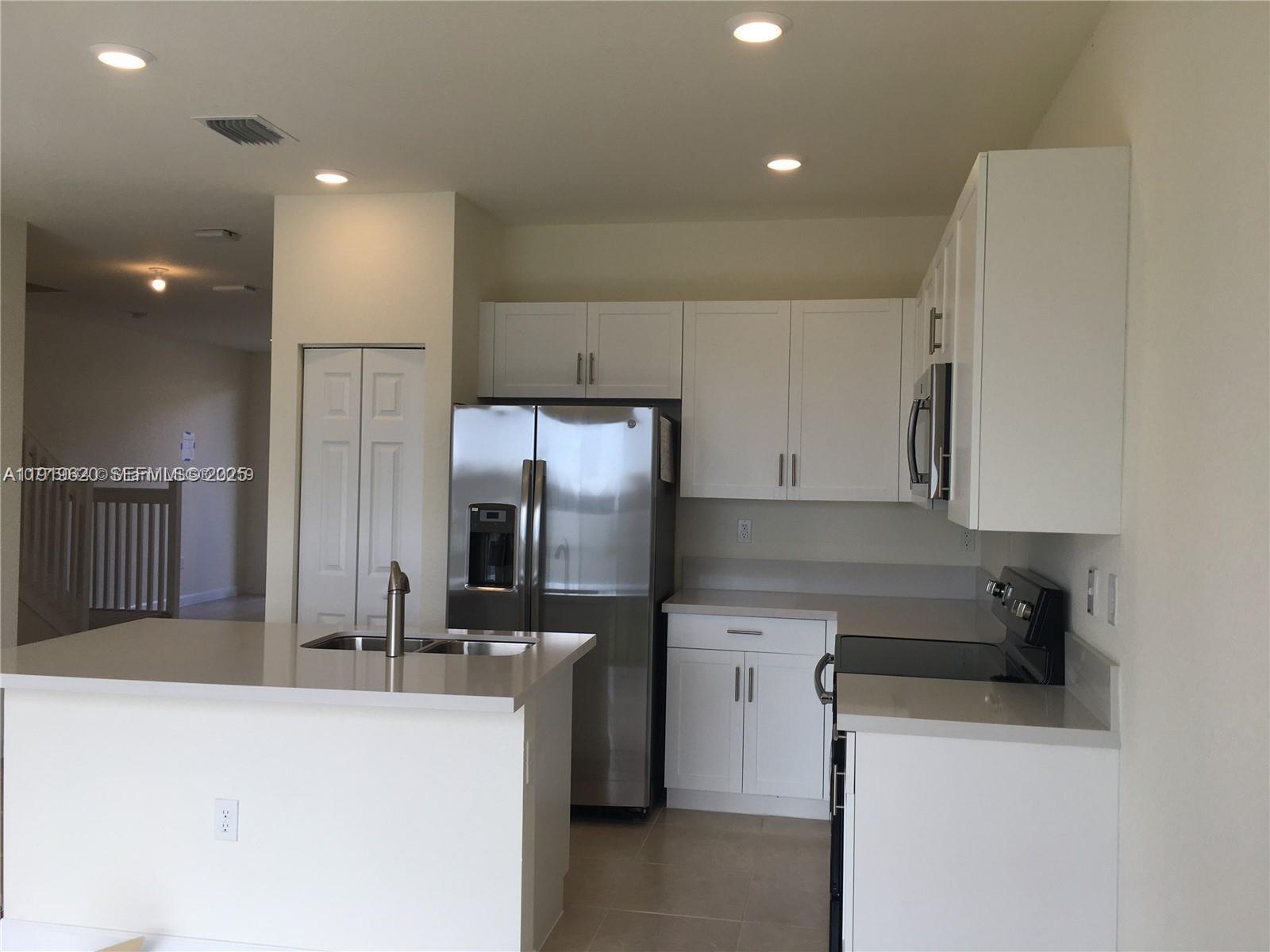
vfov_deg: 48.2
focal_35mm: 29
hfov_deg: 61.7
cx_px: 635
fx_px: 1064
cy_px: 476
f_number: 2.2
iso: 25
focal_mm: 4.15
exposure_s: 1/163
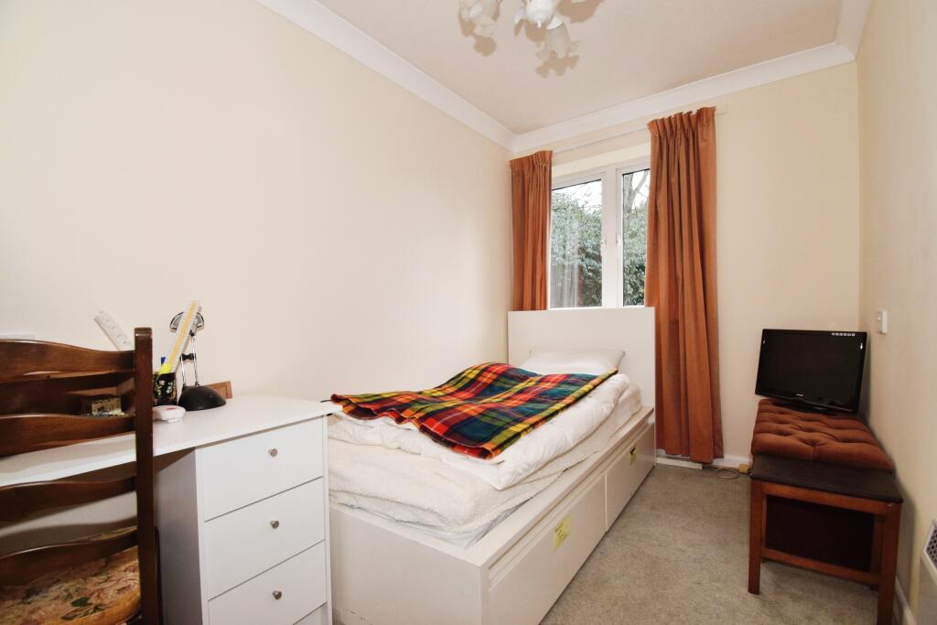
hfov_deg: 100.4
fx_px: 390
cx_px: 468
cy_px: 312
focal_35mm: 15
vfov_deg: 77.3
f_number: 9
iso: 1000
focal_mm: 10
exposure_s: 1/60
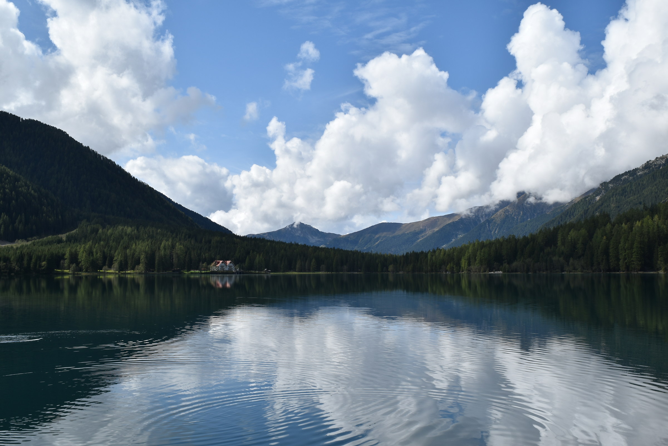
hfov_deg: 53.1
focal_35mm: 36
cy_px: 223
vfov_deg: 36.9
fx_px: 668
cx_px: 334
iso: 100
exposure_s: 1/160
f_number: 13
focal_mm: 24
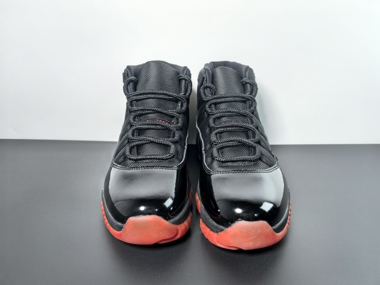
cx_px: 190
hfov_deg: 65.3
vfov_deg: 51.4
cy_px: 142
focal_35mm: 27
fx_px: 296
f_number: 2
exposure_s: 1/1475
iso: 500
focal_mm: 6.98
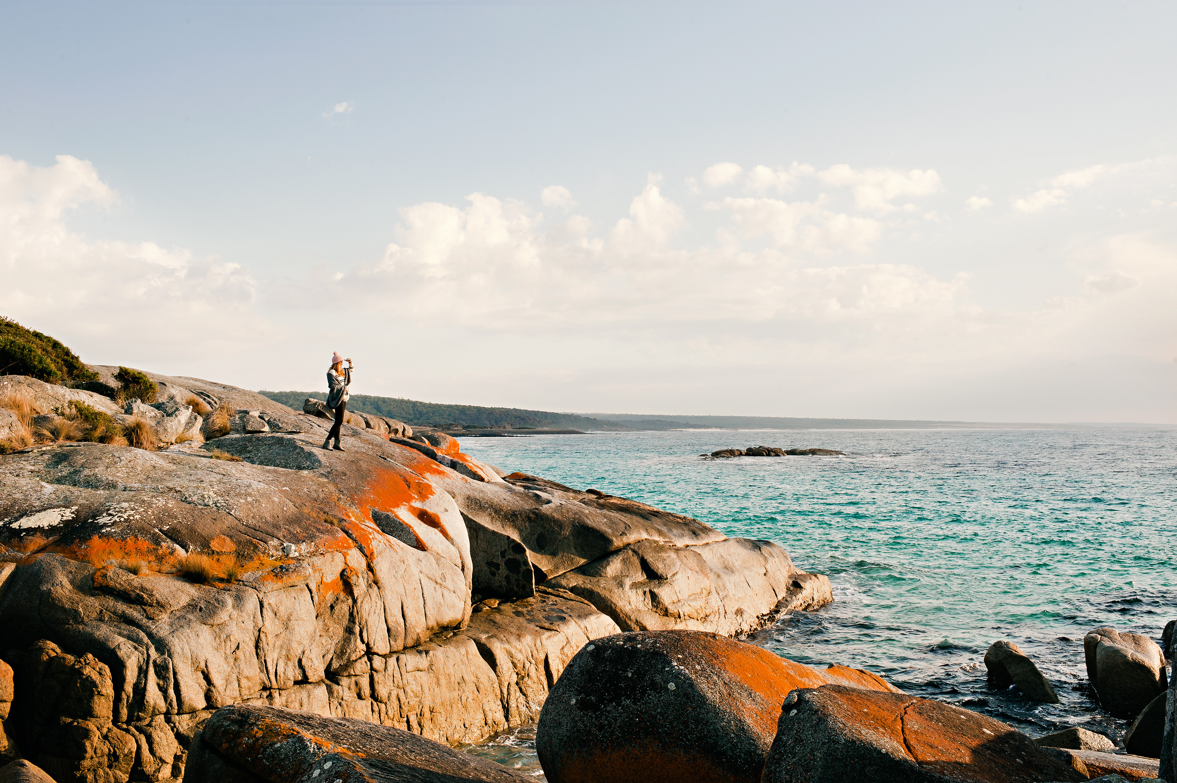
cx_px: 588
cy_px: 392
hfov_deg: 54.5
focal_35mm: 35
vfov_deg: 37.8
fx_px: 1144
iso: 400
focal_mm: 35
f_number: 16
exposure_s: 1/200
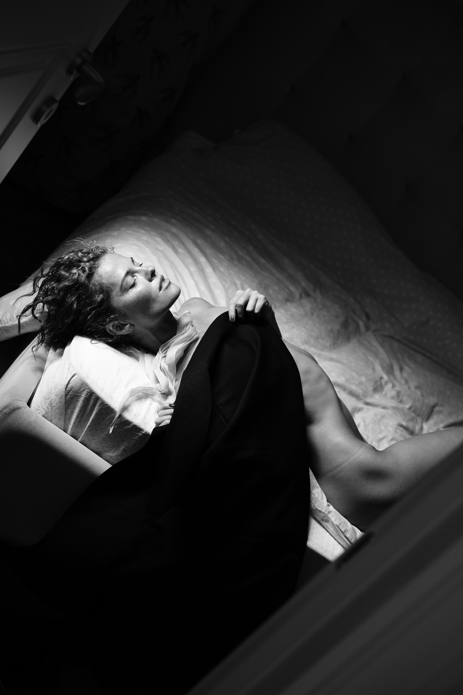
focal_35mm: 50
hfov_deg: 27.0
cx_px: 232
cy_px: 348
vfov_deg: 39.6
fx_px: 965
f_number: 2.8
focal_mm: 50
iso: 800
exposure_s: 1/100
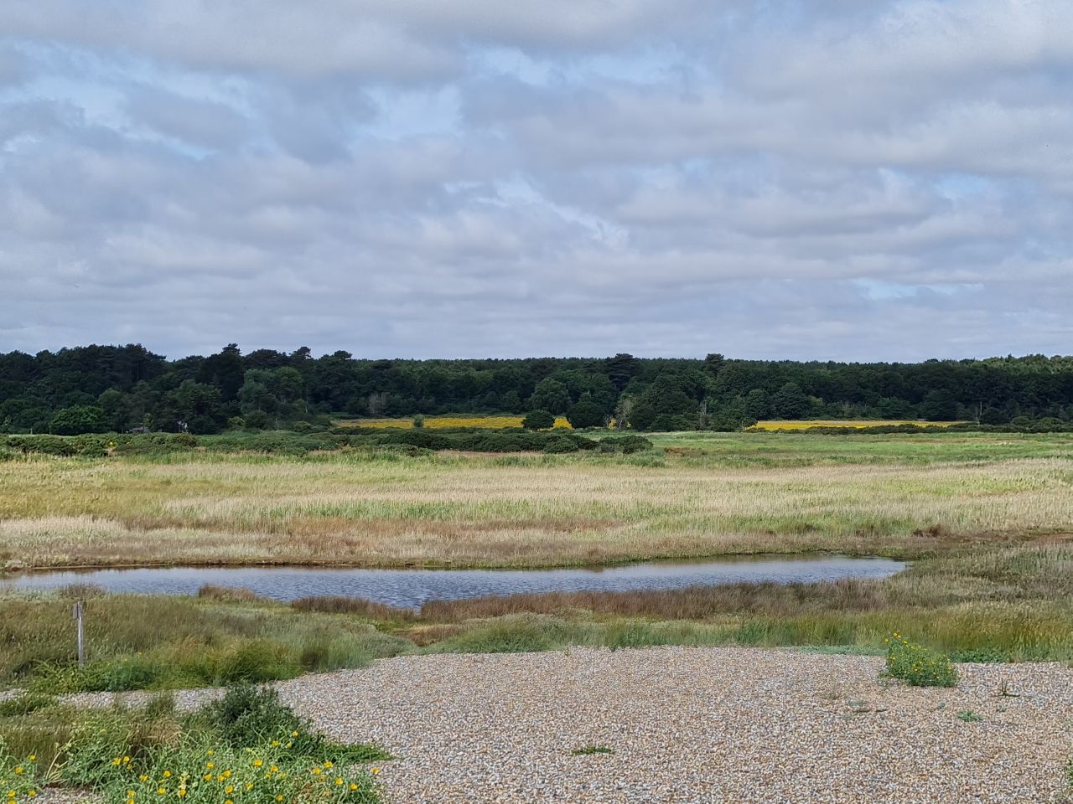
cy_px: 402
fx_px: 806
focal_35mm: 26
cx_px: 536
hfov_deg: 67.3
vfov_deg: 53.1
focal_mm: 5.4
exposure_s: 1/4000
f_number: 1.8
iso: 50
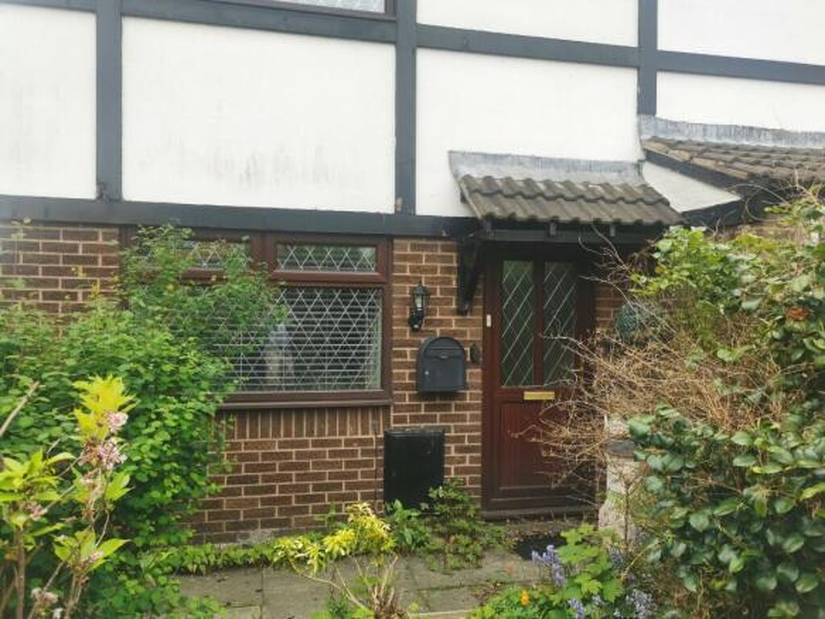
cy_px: 310
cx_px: 412
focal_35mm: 27
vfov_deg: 51.3
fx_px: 643
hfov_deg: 65.3
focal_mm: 5.58
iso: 50
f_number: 1.8
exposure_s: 1/290
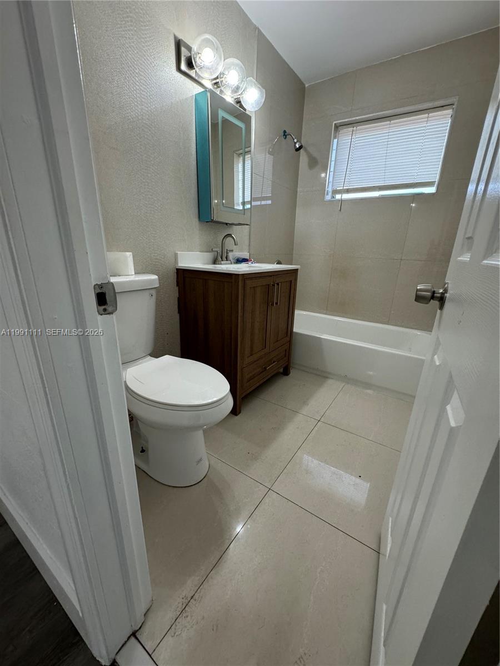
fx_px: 270
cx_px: 250
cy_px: 333
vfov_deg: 102.1
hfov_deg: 85.7
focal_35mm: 14
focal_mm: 2.22
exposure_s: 1/60
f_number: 2.2
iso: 320
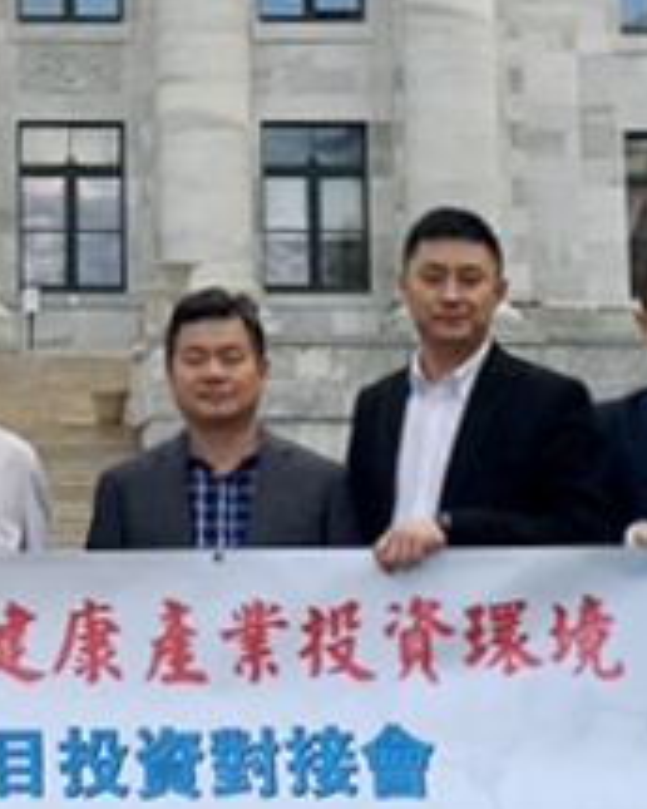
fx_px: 3231
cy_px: -9
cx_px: -150
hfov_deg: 11.2
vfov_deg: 14.0
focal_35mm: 135
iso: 25
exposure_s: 1/962
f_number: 2.2
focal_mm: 4.15
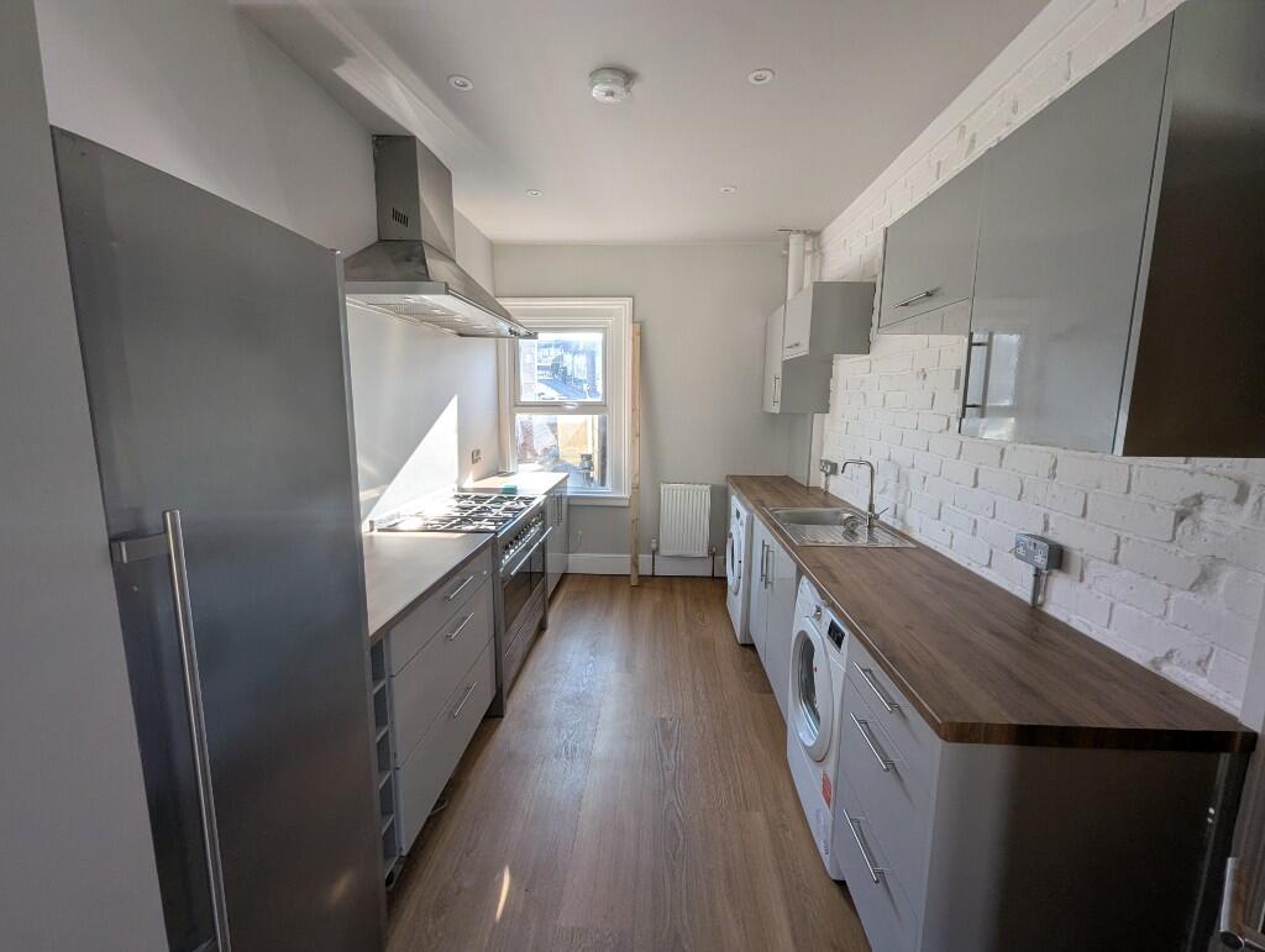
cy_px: 476
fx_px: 476
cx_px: 632
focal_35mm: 13
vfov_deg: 90.1
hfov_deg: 106.1
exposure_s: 1/161
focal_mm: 1.95
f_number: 2.2
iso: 45
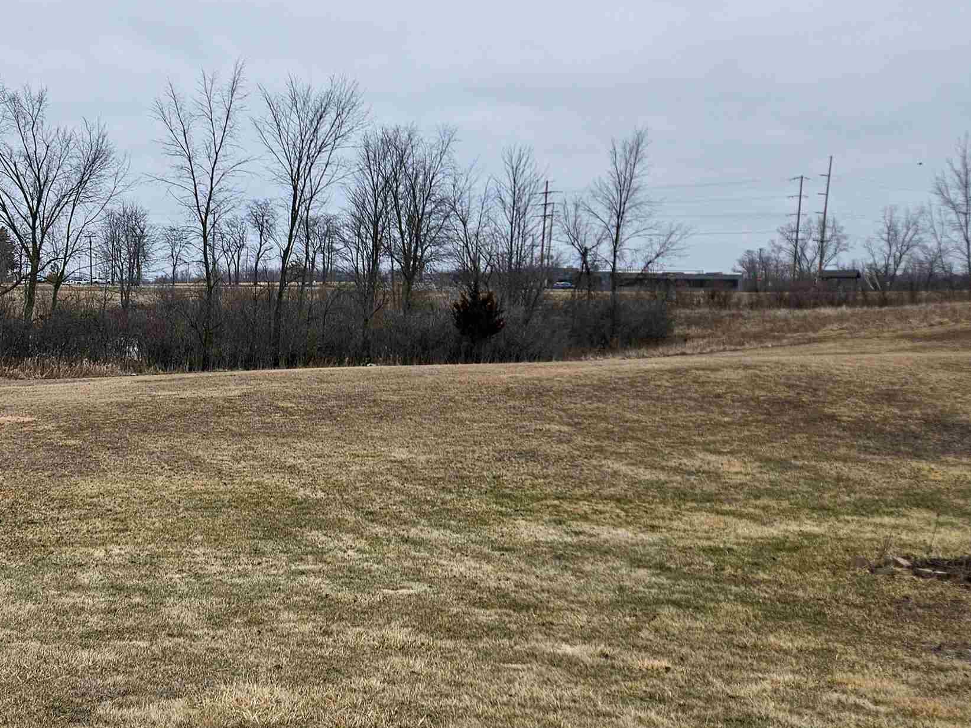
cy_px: 395
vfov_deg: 33.6
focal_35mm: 43
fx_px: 1206
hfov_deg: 40.4
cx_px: 90
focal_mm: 5.4
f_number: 1.8
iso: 25
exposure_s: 1/892
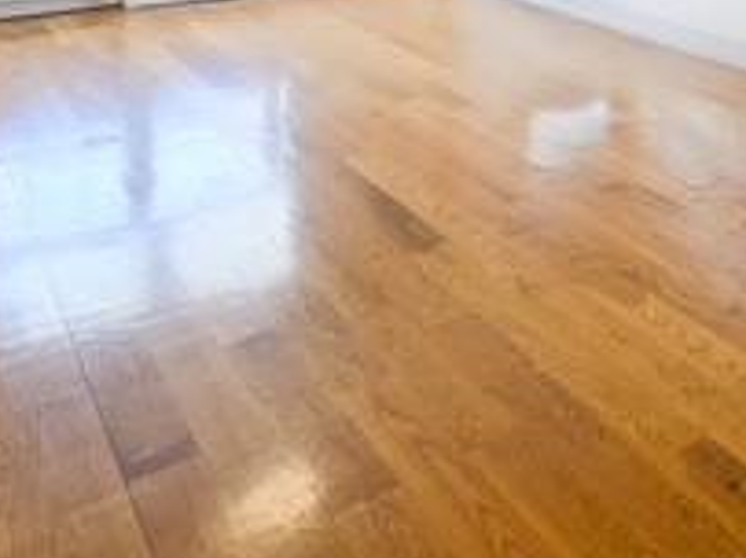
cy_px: -147
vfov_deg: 29.2
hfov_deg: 38.5
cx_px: 805
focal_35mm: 41
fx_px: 883
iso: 64
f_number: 2.2
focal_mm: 2.2
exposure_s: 1/120
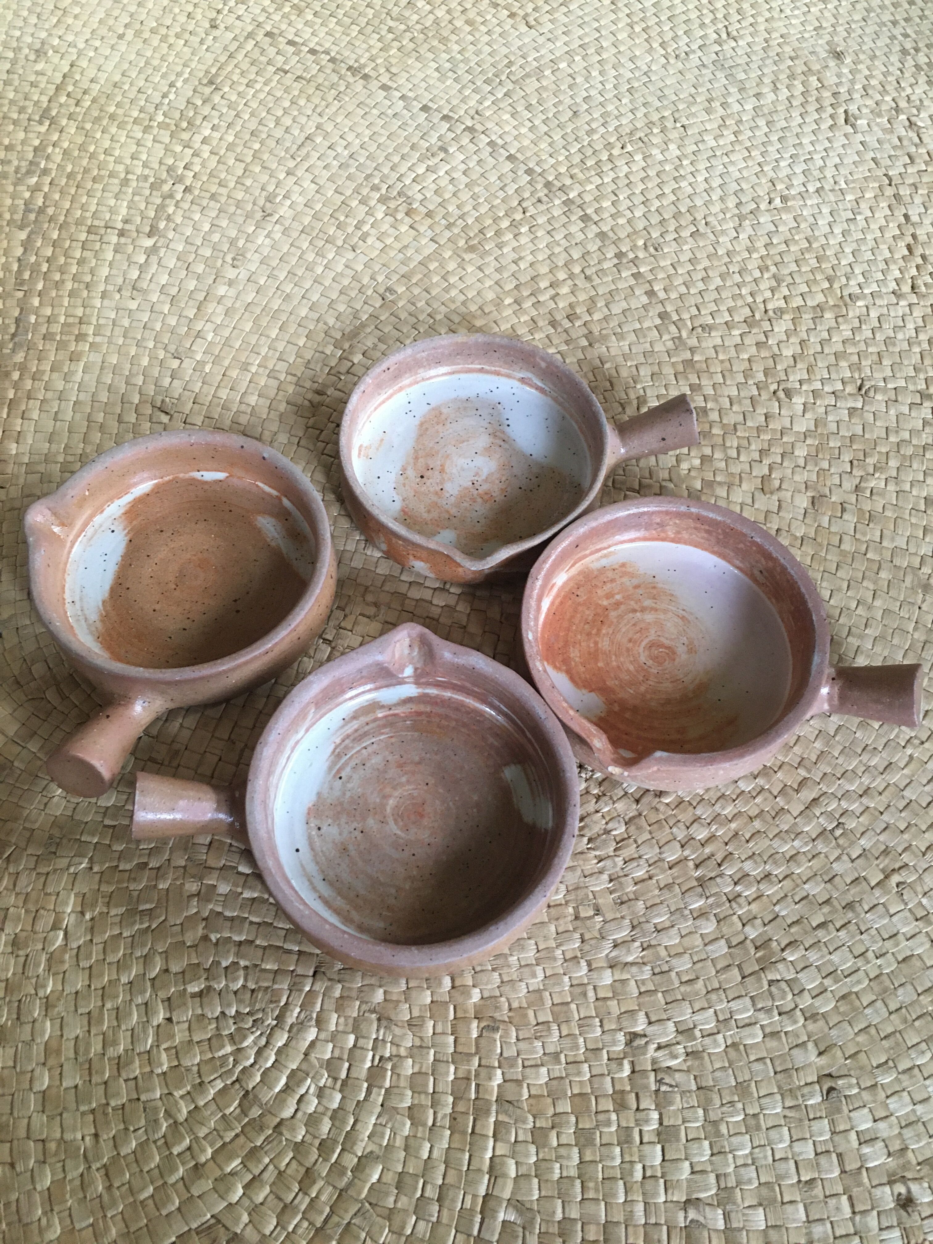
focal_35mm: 29
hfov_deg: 48.2
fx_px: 1042
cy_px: 622
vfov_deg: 61.7
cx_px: 466
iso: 200
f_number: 2.2
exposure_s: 1/33
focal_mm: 4.15
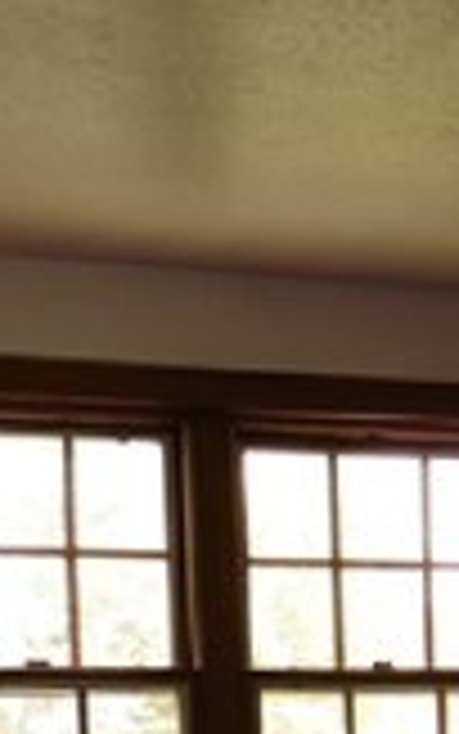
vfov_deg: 19.2
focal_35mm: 100
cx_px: 765
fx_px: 2000
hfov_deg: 12.2
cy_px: 959
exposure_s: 1/60
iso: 200
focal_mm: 4.3
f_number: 3.3
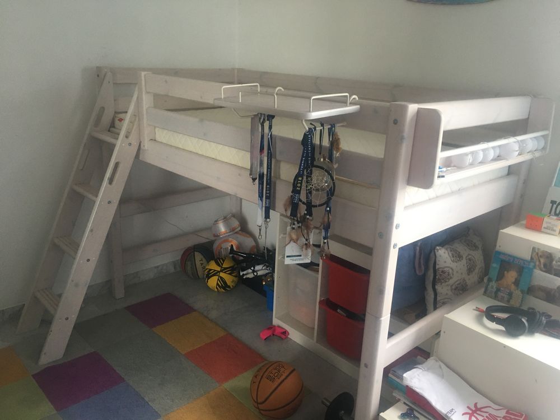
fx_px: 469
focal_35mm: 29
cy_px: 210
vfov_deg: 48.2
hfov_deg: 61.7
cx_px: 280
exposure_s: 1/17
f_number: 2.2
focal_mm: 4.15
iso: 80
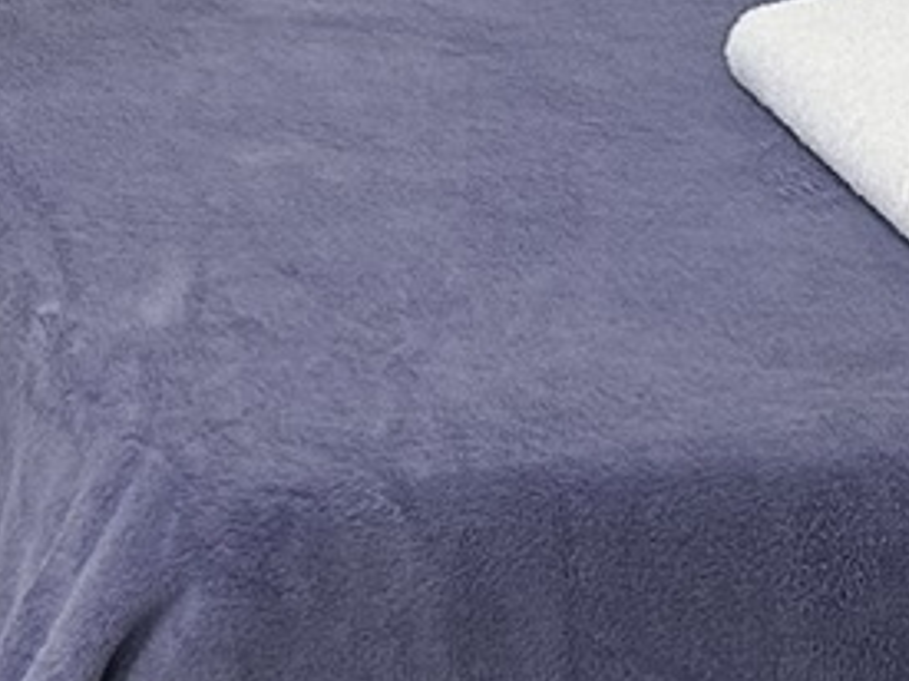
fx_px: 4698
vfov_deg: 7.6
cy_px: -1127
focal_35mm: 179
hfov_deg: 10.7
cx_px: -354
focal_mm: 6.86
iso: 200
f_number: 1.78
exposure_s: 1/60
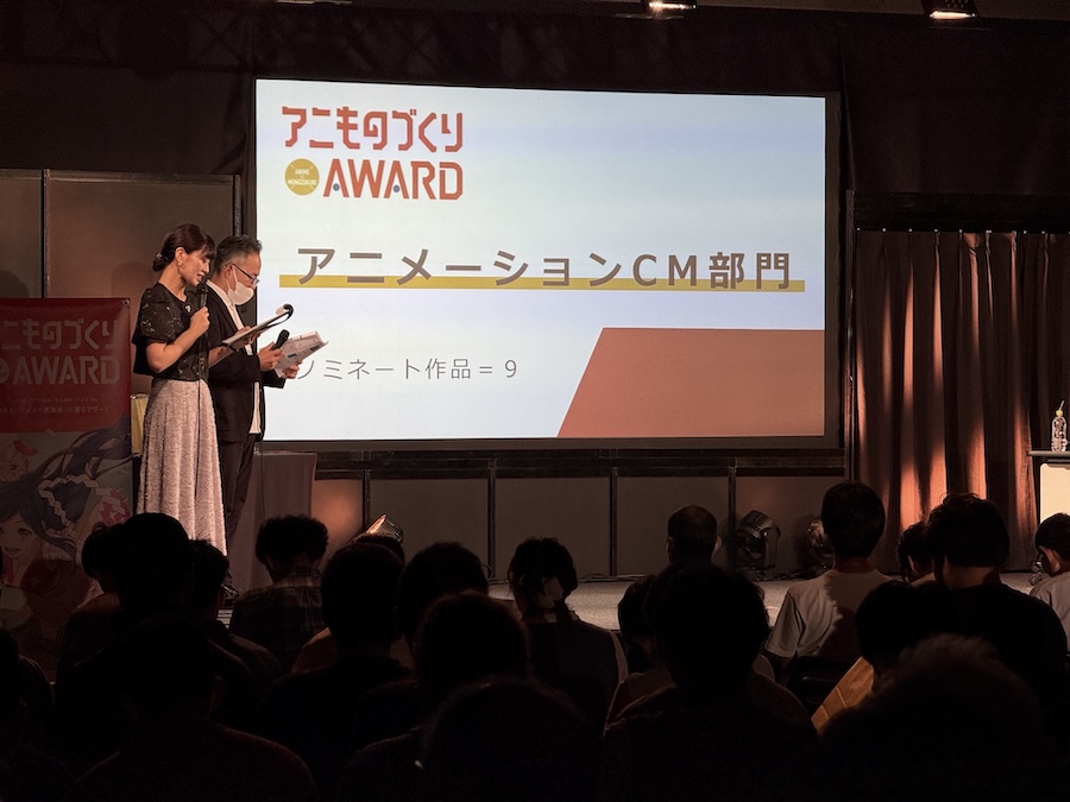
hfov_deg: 16.4
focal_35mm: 120
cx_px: 535
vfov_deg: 12.3
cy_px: 401
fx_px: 3709
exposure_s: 1/87
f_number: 2.8
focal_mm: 15.66
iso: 100
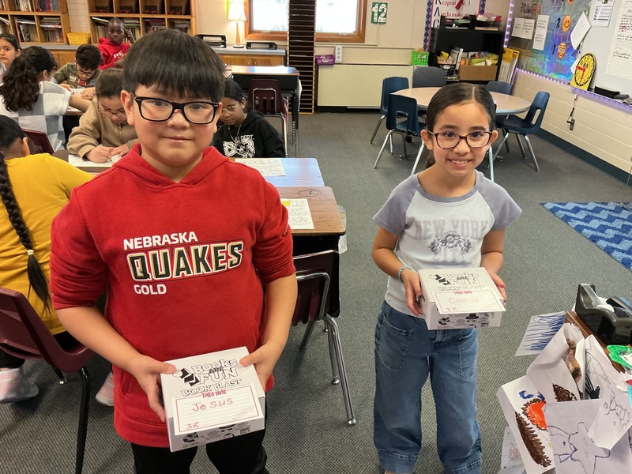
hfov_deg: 61.7
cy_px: 237
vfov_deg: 48.2
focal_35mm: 29
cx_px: 316
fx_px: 529
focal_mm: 3
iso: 200
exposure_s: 1/40
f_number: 1.8
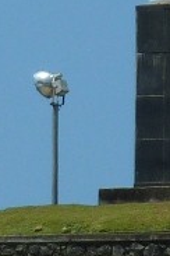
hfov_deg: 1.2
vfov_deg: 1.9
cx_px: 206
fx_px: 7862
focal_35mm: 1110
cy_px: 49
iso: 80
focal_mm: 39.7
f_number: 5.6
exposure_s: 1/800
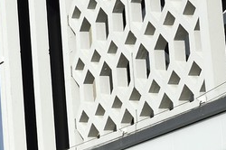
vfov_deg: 6.7
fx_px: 1285
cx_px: -440
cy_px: 104
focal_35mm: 205
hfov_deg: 8.5
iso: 200
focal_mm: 32
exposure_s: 1/320
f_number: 13
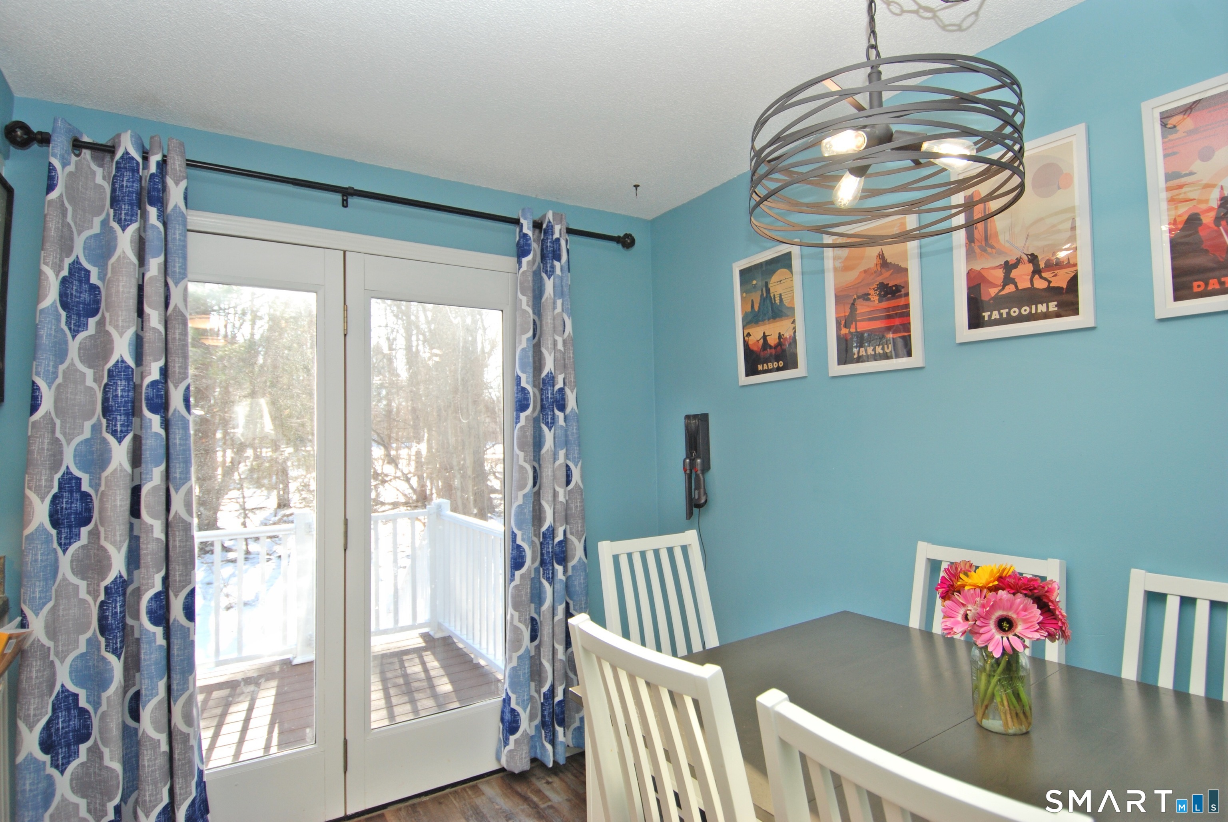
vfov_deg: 67.5
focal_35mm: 18
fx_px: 615
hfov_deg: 89.9
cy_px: 411
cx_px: 614
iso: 200
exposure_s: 1/80
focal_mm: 12
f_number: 4.5
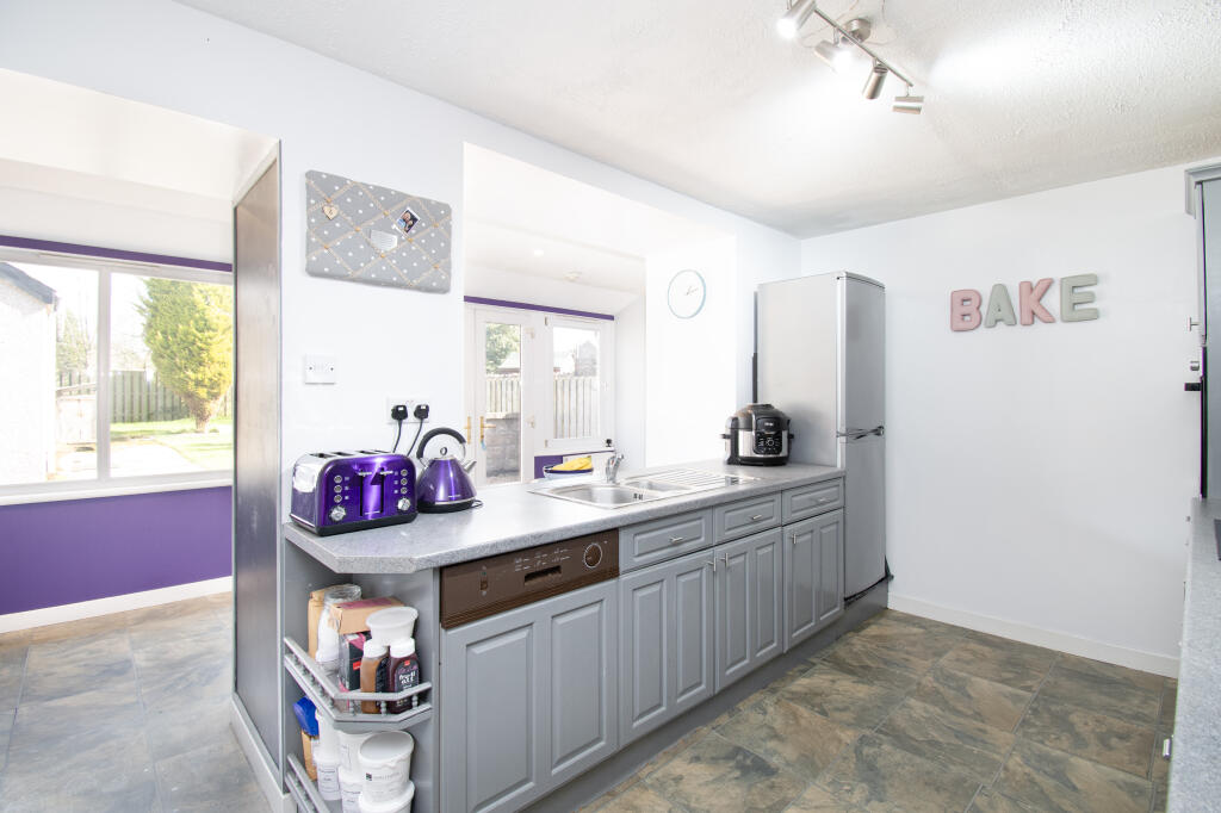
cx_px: 610
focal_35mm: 15
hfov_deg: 100.4
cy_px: 406
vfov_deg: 77.3
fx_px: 509
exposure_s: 1/5
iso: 250
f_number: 8
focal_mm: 10
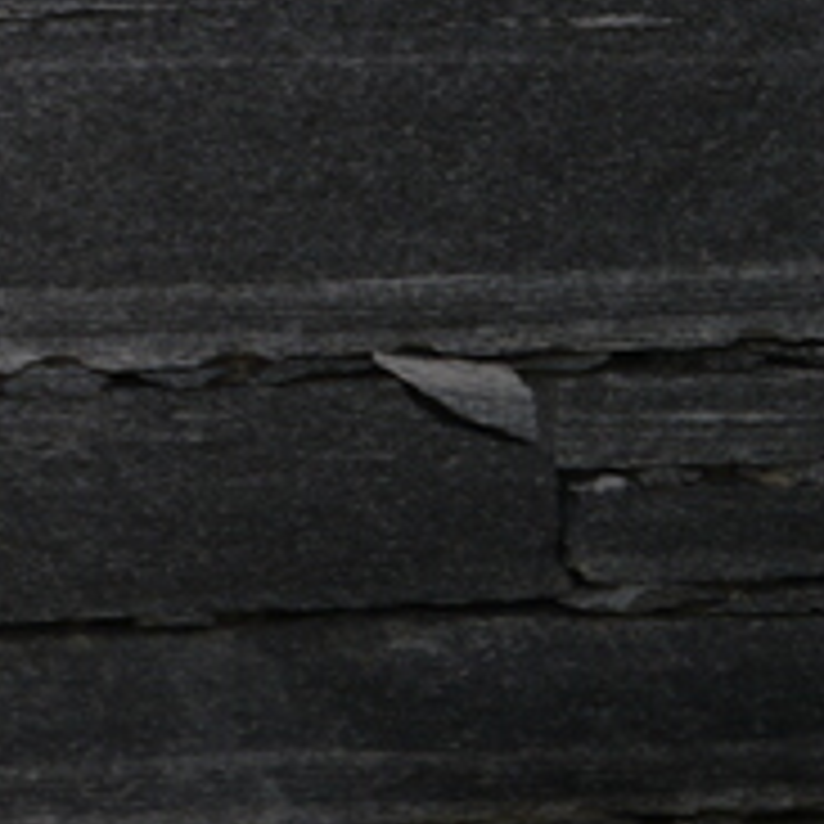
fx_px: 8753
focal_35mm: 325
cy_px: 99
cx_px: 1418
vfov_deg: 5.4
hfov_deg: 5.3
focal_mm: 42
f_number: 9
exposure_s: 1/400
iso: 160
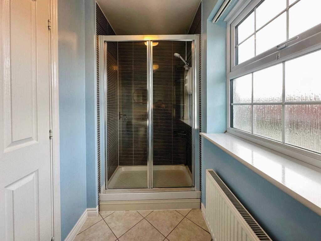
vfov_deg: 85.7
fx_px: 130
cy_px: 120
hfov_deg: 102.0
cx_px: 160
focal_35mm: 14
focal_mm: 2.22
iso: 64
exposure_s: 1/99
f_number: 2.2
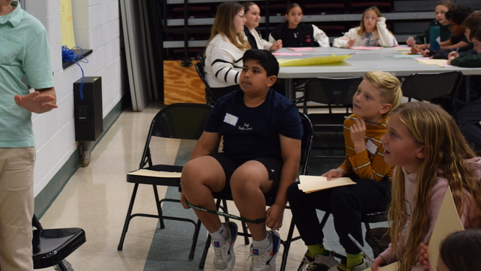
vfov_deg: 16.3
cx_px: 136
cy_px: 73
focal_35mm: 74
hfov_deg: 28.3
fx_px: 944
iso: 800
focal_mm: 30
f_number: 4
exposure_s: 1/60
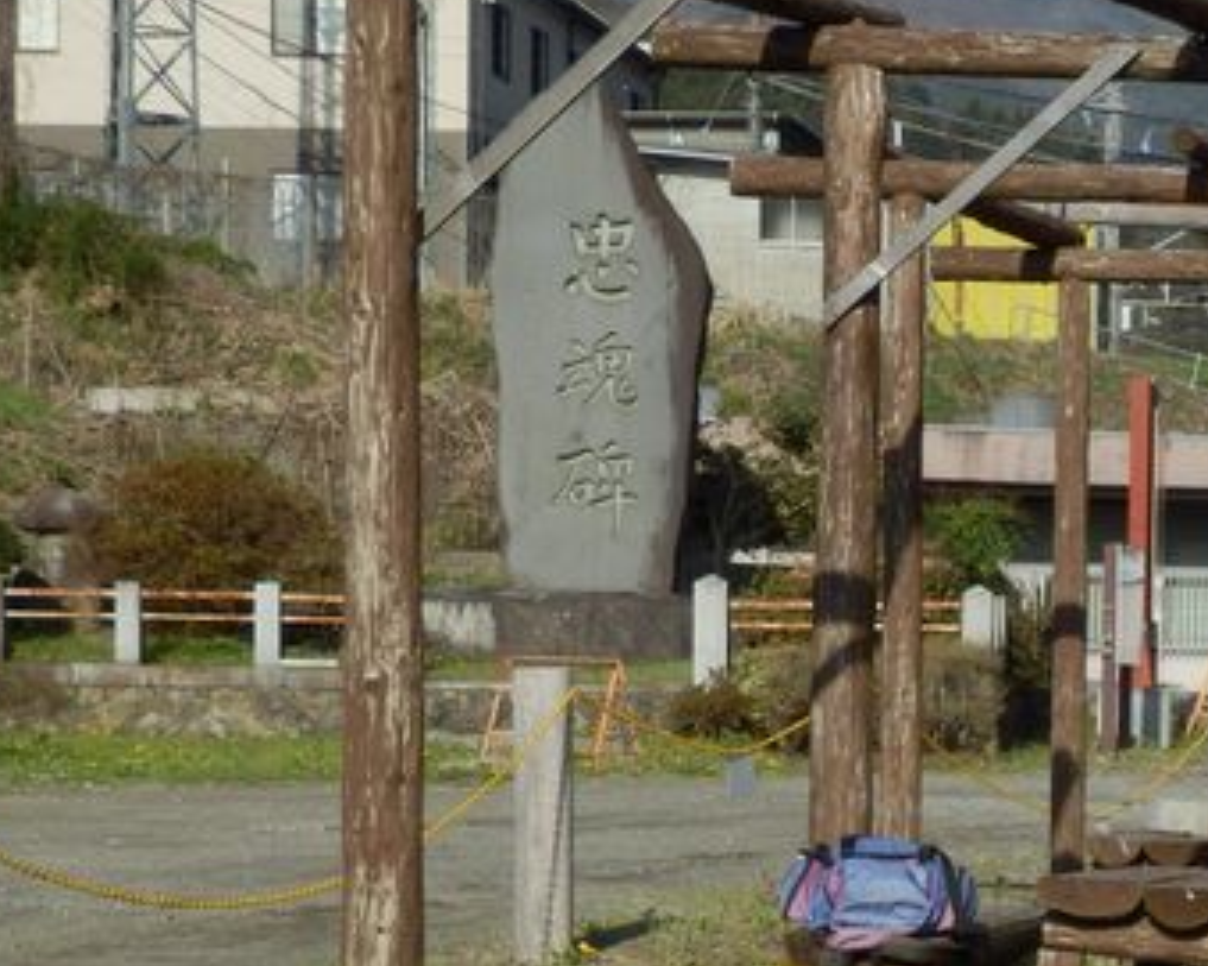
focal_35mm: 145
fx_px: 5183
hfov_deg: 13.1
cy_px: 845
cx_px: 1322
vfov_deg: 10.6
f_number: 4.6
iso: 80
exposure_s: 1/640
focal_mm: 11.1
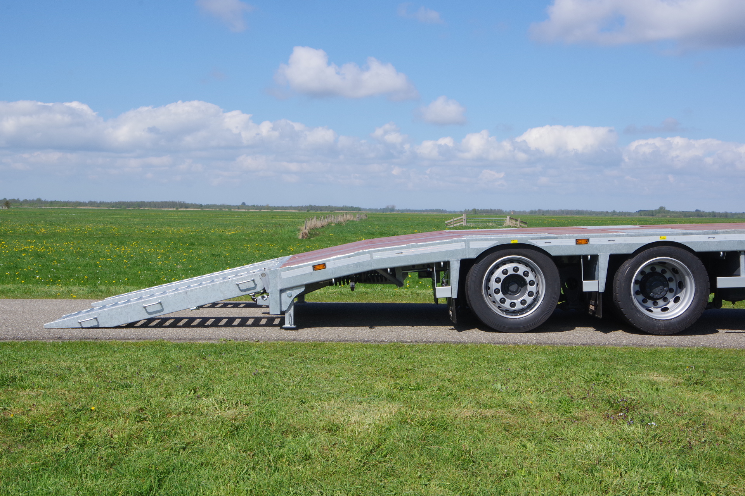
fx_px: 952
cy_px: 248
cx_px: 372
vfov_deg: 29.2
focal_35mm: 46
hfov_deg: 42.7
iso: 200
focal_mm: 31
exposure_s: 1/125
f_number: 16
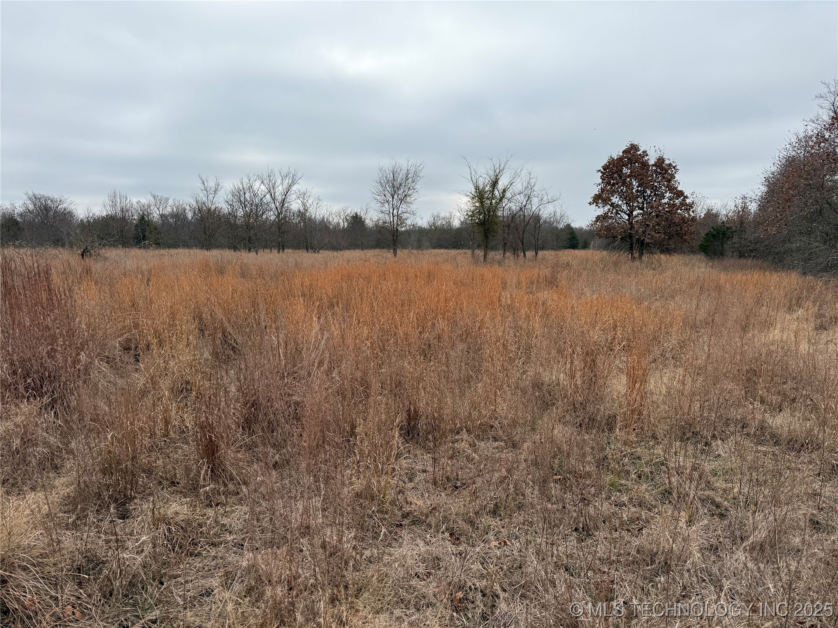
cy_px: 314
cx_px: 419
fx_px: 581
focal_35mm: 24
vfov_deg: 56.8
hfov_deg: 71.6
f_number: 1.78
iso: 80
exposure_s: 1/2907
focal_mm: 6.76
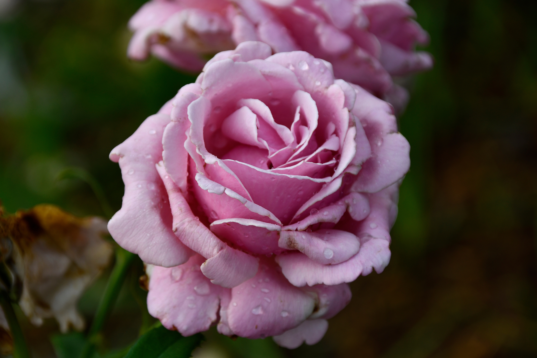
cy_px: 179
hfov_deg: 4.6
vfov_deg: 3.1
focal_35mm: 450
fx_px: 6712
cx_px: 268
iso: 200
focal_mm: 300
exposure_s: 1/500
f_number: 8
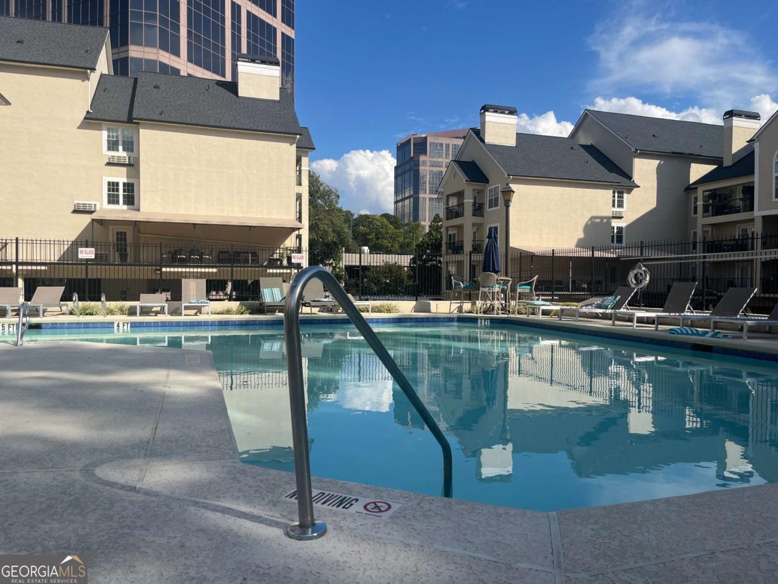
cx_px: 389
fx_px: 584
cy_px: 292
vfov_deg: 53.1
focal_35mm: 26
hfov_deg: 67.3
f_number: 1.6
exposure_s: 1/4149
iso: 50
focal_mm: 5.1
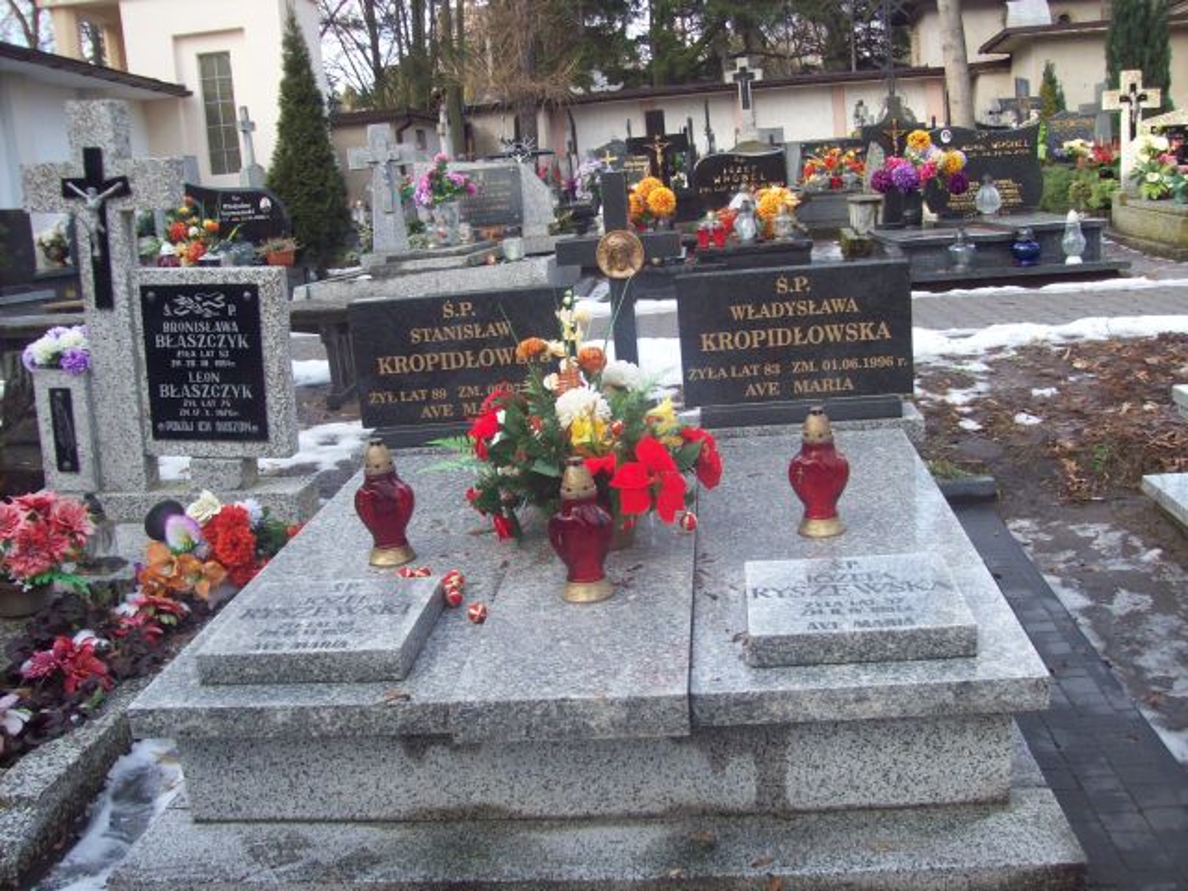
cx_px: 594
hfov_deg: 51.4
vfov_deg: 39.7
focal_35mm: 36
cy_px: 446
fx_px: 1235
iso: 80
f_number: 2.7
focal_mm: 6
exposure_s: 1/126
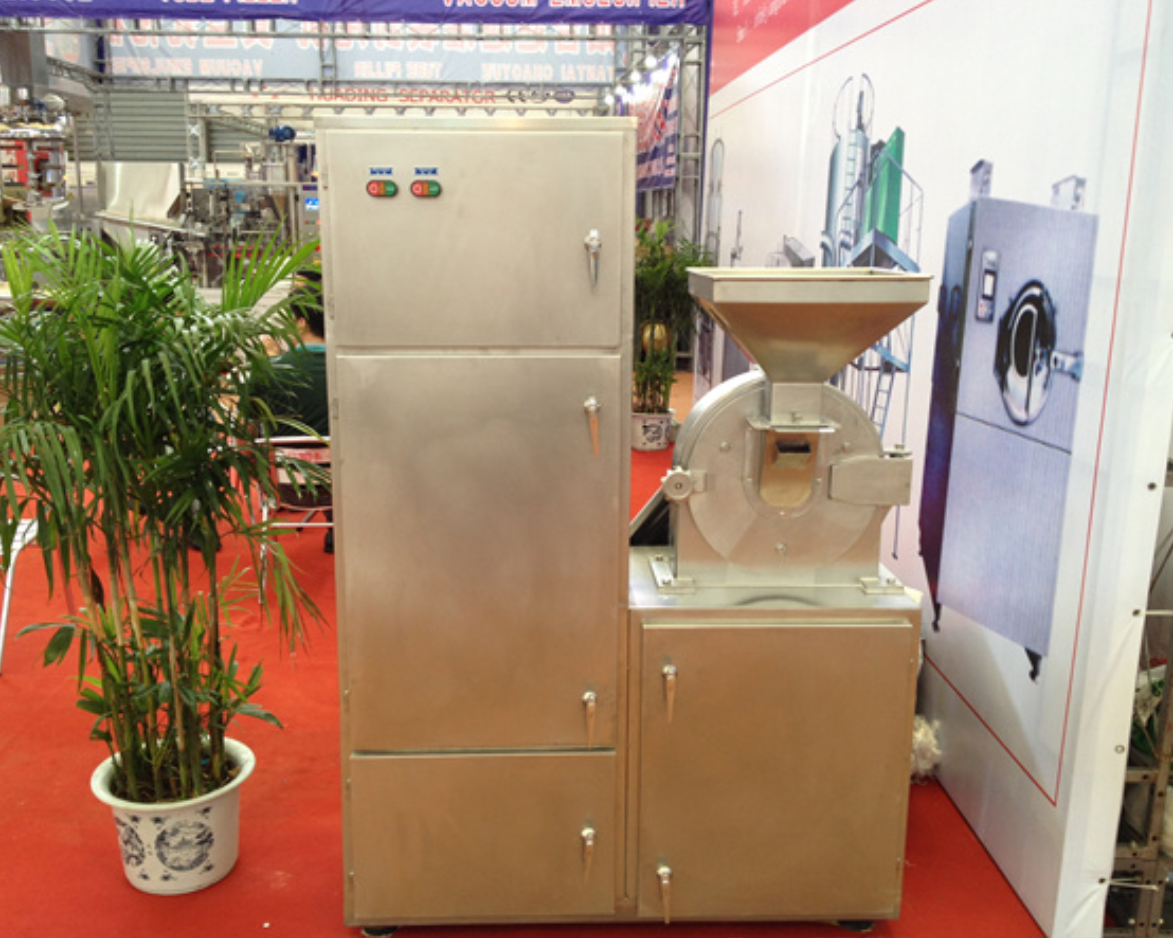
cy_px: 468
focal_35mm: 37
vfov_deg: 40.1
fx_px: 1284
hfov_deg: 49.1
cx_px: 563
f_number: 2.4
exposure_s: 1/20
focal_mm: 4.28
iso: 50
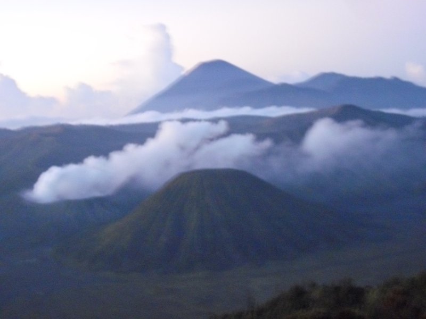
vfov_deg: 22.6
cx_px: 213
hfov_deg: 29.8
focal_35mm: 65
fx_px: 800
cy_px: 160
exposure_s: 1/8
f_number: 3.8
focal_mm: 10.7
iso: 800
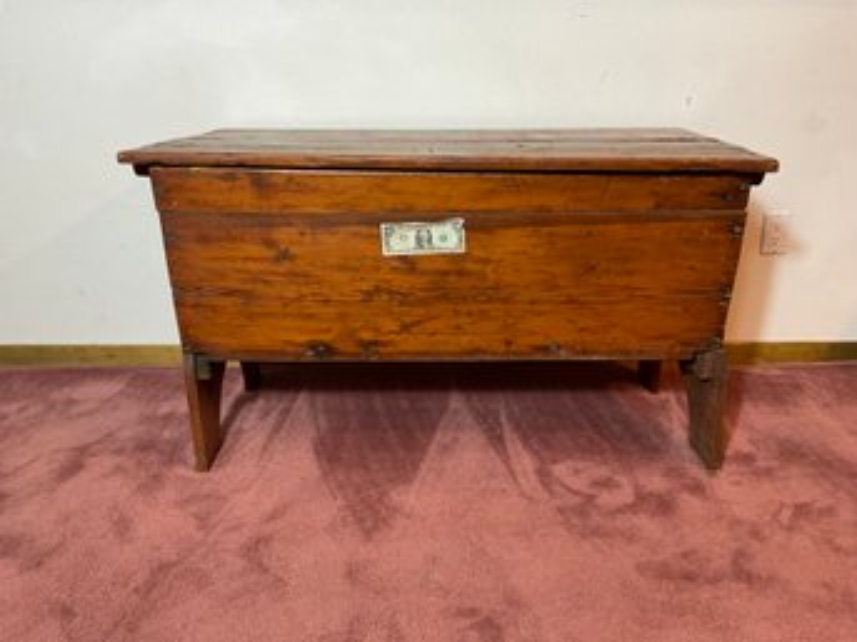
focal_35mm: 29
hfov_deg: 61.7
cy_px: 321
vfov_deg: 48.2
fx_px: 718
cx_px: 428
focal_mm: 3
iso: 100
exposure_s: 1/60
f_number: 1.8
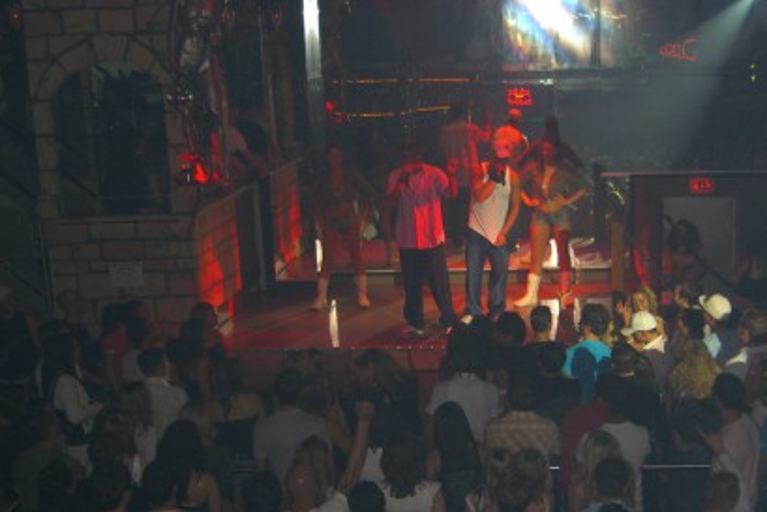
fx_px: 1236
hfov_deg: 34.2
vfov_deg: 23.2
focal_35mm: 58
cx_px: 499
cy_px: 366
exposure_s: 1/60
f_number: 2.8
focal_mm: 7.9
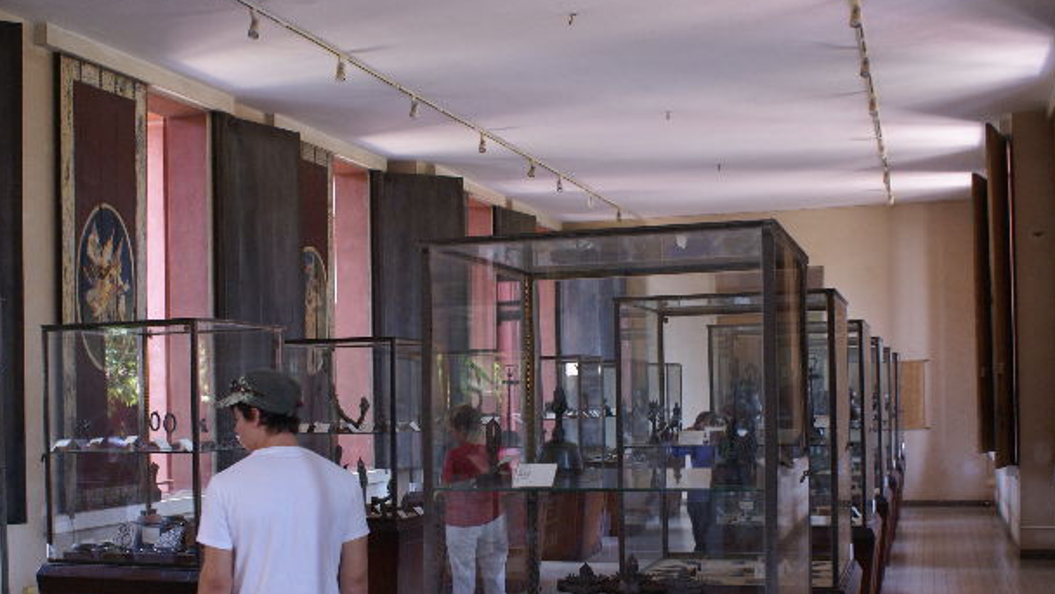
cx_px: 495
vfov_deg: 28.1
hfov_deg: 48.3
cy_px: 403
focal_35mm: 42
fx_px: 1175
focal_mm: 22
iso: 320
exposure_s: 1/40
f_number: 4
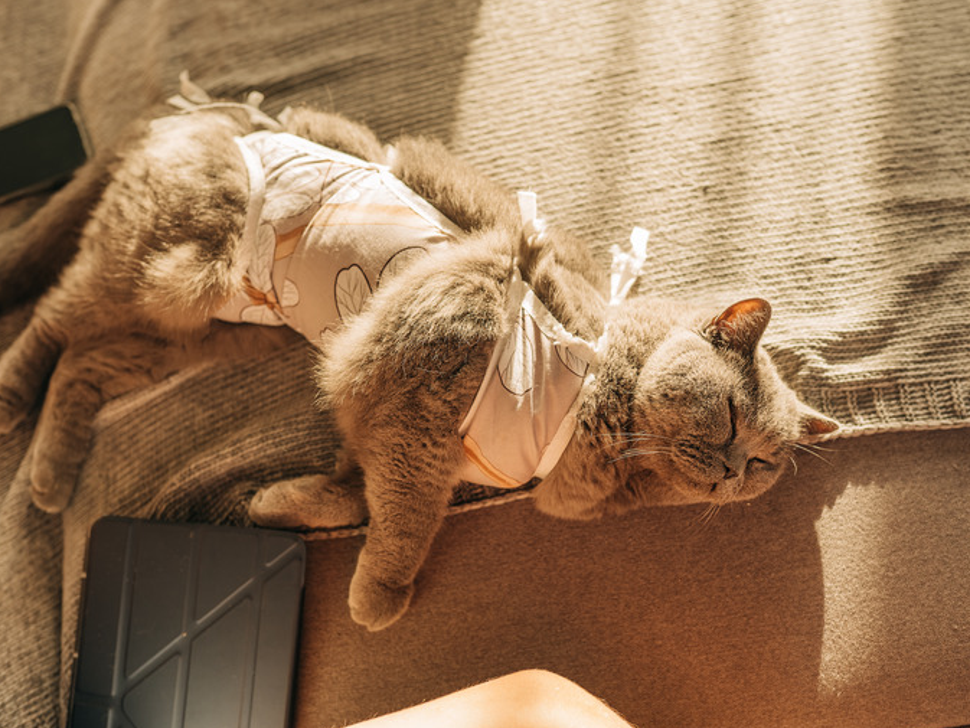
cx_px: 487
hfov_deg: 47.9
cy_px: 359
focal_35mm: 39
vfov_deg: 36.8
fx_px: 1093
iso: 100
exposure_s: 1/50
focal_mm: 35
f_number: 2.5
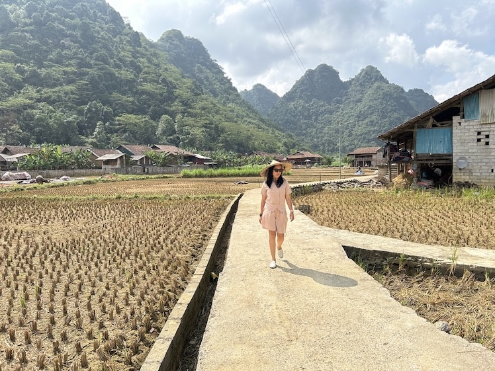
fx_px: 372
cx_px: 248
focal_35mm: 26
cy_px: 186
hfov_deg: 67.3
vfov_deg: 53.1
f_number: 1.5
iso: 50
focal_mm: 5.7
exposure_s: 1/4274
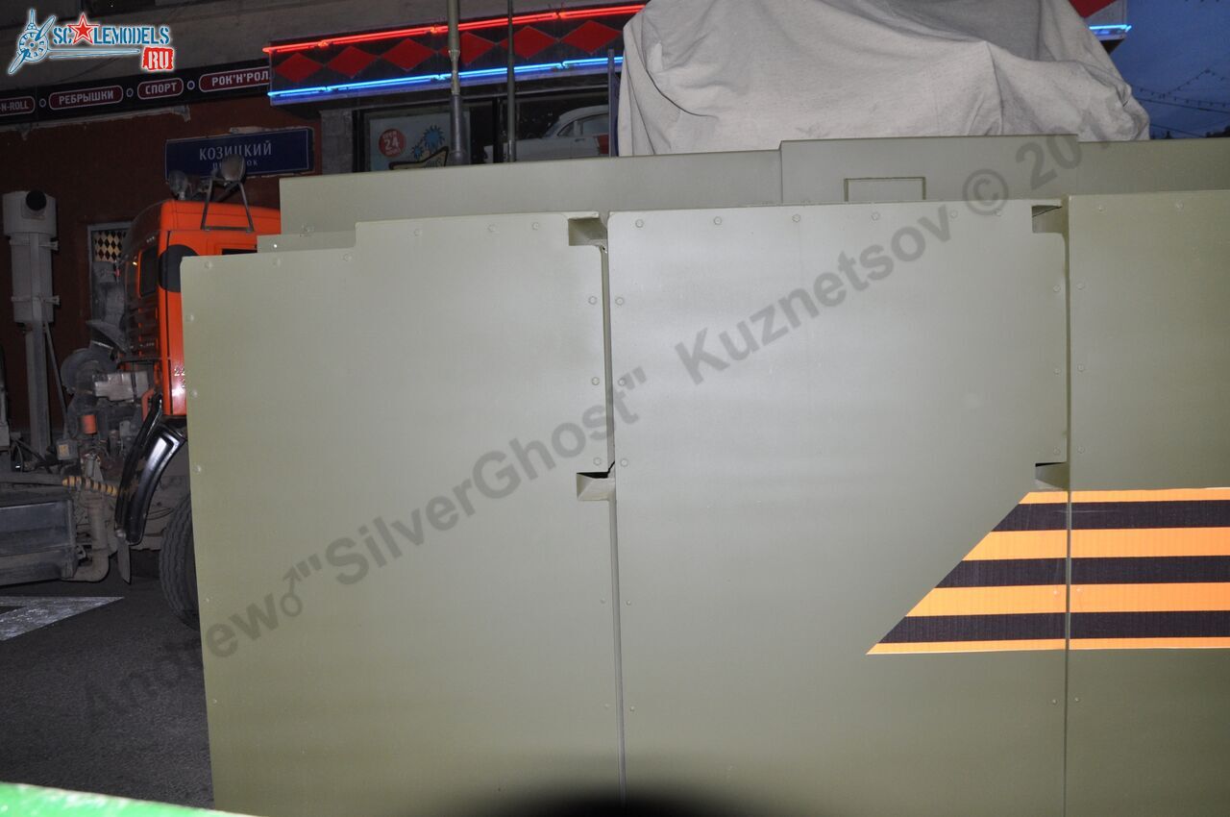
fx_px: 870
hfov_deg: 70.5
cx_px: 615
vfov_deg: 50.3
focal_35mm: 26
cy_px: 408
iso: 640
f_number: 8
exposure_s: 1/100
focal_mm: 17
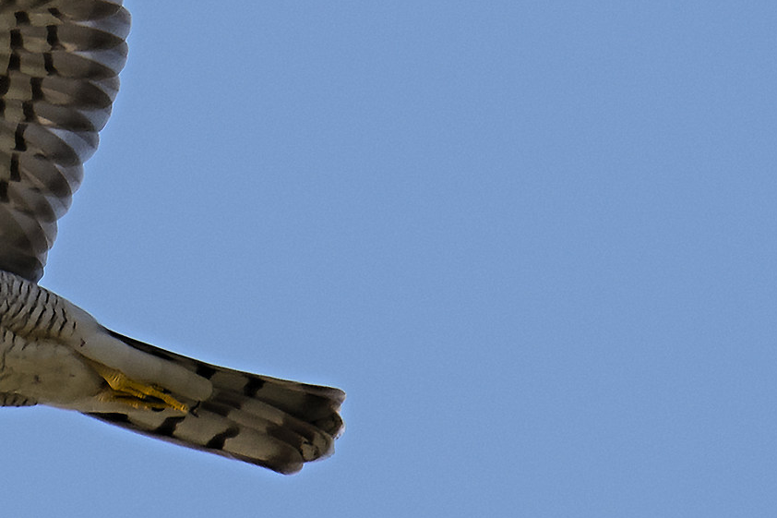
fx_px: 55368
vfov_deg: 0.5
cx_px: -170
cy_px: 285
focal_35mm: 2566
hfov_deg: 0.8
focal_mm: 600
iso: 320
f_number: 7.1
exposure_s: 1/640
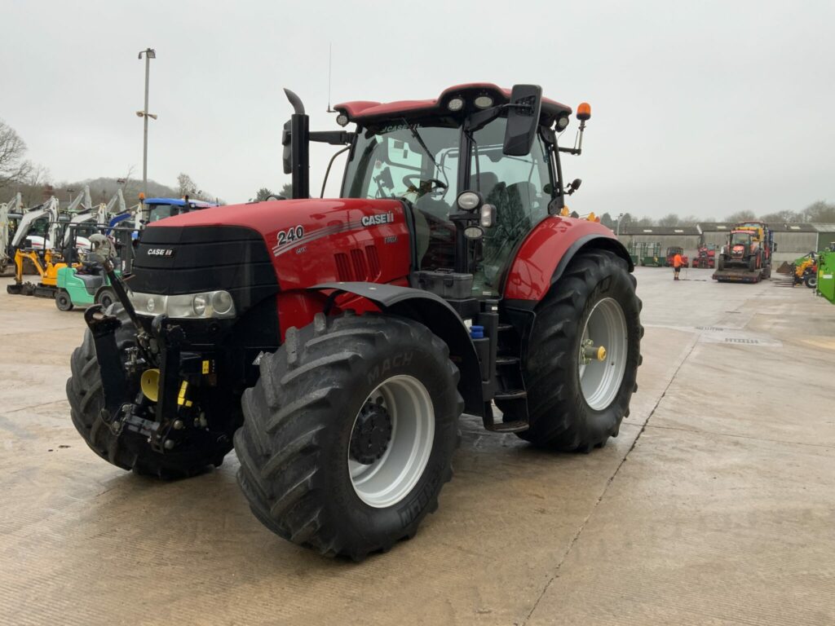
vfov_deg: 48.2
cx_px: 418
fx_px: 700
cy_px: 313
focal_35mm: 29
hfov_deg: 61.7
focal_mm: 3
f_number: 1.8
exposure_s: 1/122
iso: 25
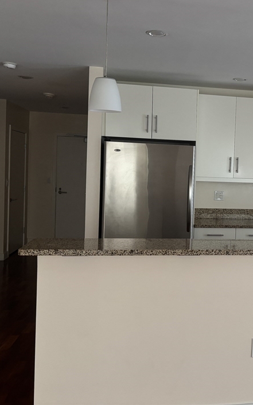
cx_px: 227
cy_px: 185
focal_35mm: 40
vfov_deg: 49.2
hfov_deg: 30.6
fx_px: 441
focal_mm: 5.96
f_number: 1.6
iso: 200
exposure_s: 1/60
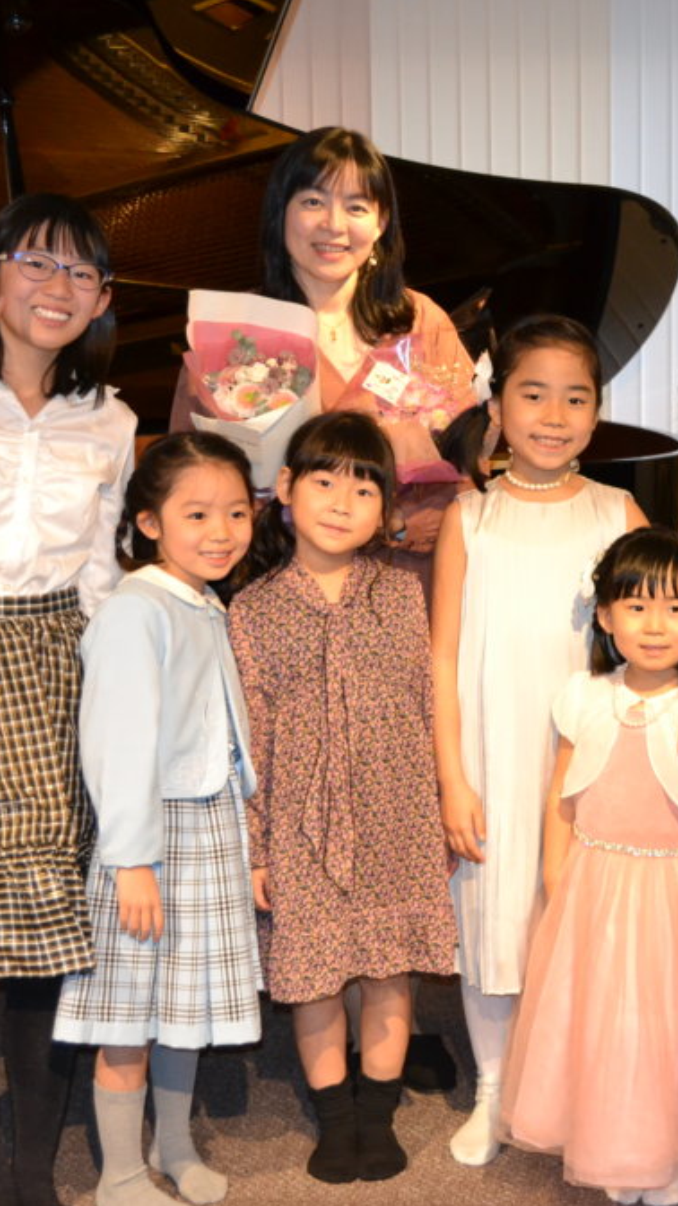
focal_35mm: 67
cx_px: 626
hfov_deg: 17.7
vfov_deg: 31.4
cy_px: 608
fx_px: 2144
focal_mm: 28
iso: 1600
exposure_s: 1/60
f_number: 4.5
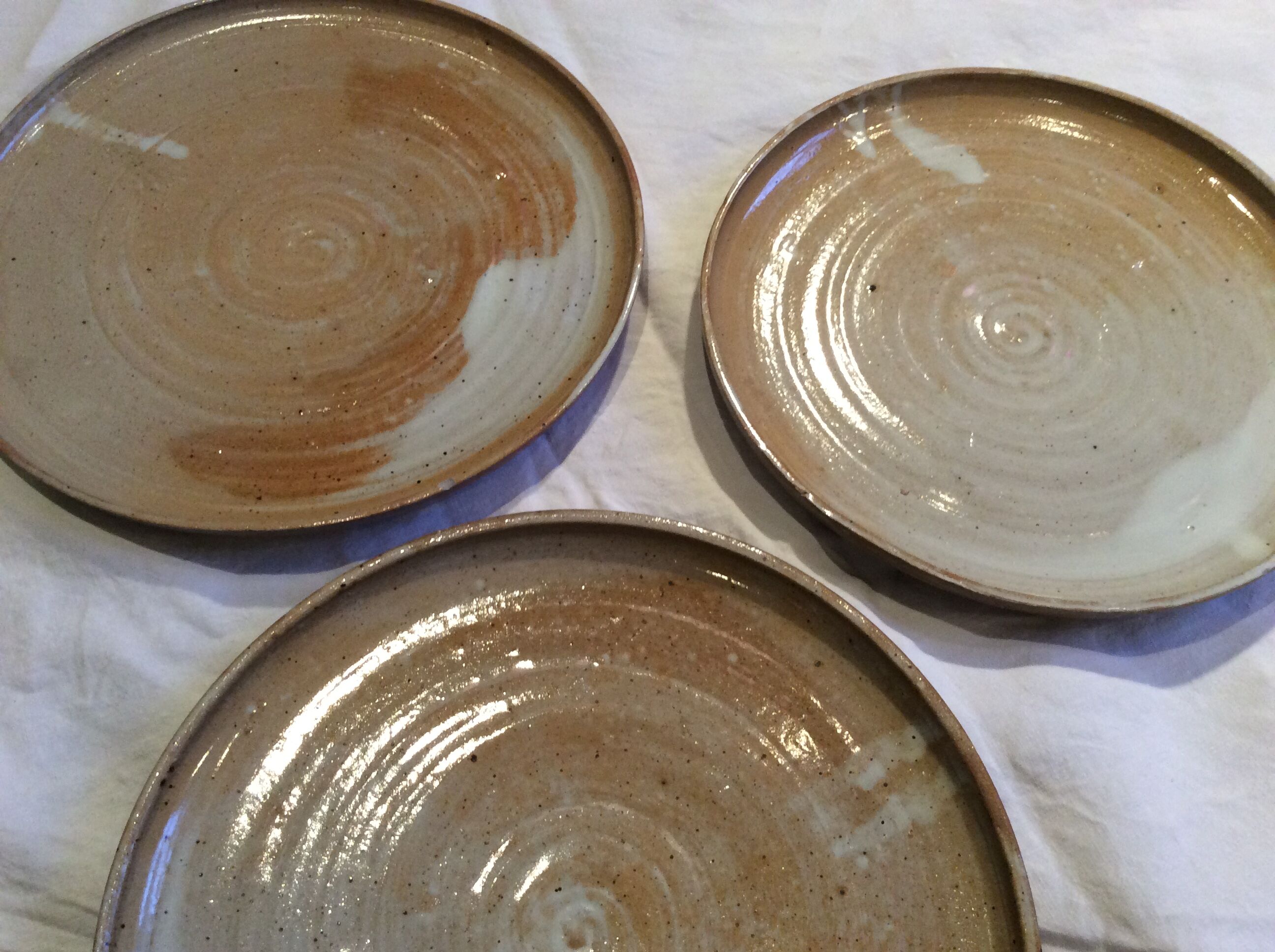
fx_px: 1177
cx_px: 638
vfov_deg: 44.1
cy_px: 476
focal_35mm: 32
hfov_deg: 56.9
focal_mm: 3.3
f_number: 2.4
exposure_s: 1/25
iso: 125
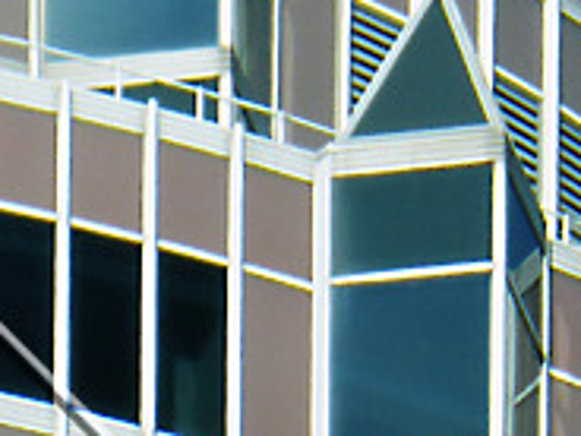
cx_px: -350
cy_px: -17
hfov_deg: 0.8
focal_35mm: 2581
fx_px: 43320
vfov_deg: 0.6
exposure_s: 1/250
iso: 100
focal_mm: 86
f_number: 6.4
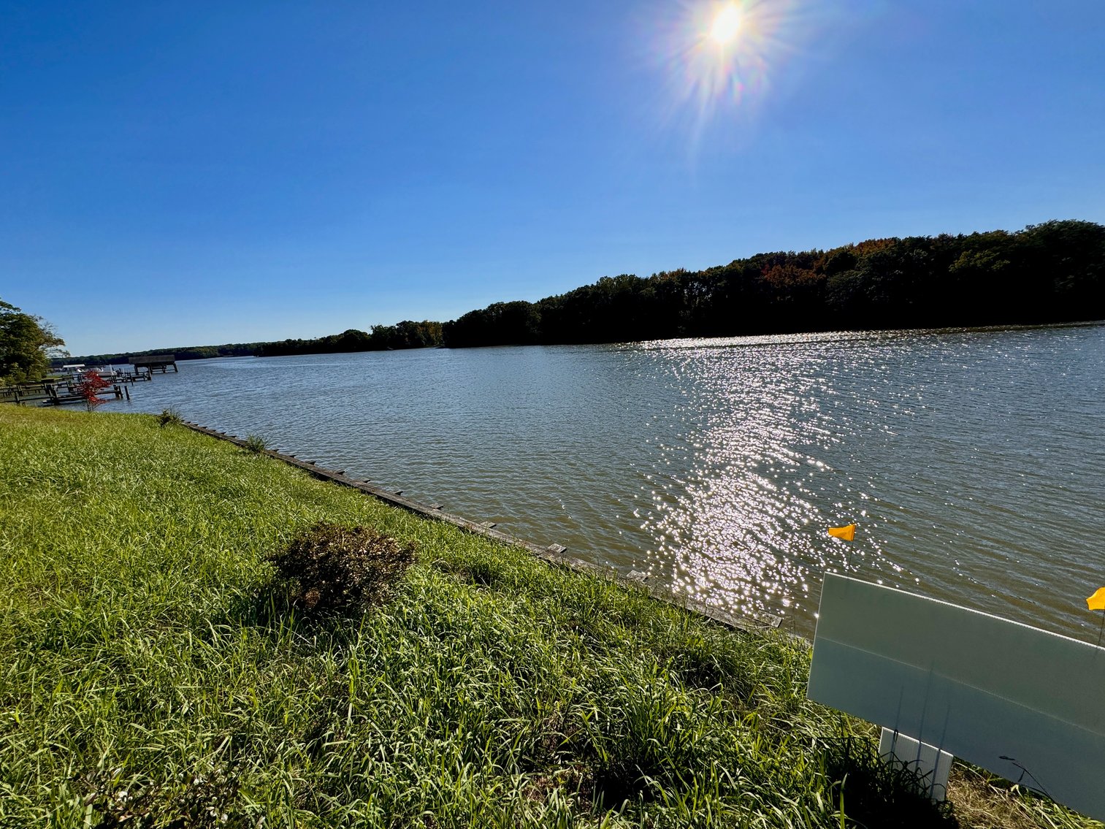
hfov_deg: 102.1
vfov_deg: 85.7
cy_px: 414
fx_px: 447
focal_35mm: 14
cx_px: 552
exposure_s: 1/3106
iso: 50
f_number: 2.2
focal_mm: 2.22
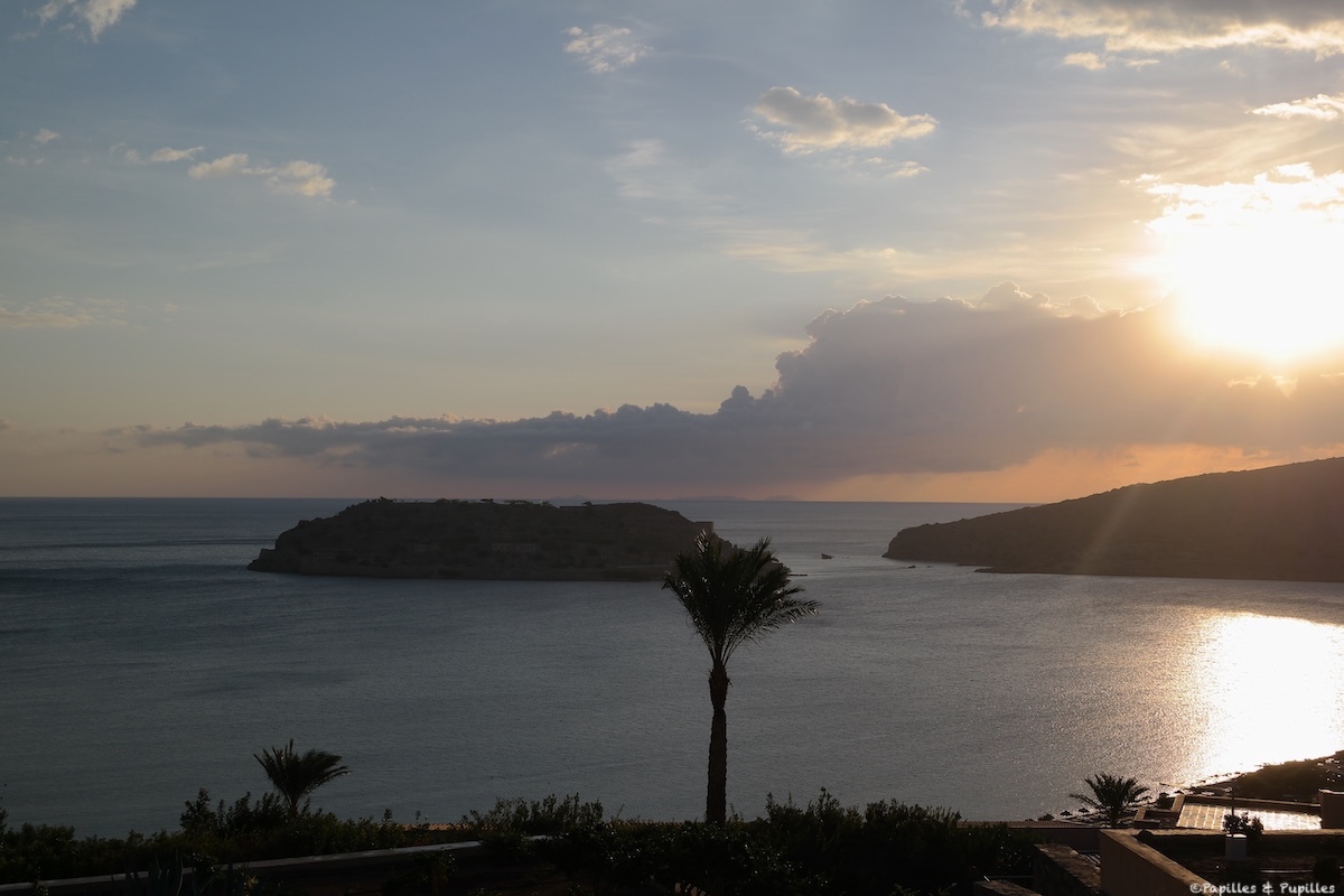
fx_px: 1605
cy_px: 448
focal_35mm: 43
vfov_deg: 31.2
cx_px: 672
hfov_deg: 45.4
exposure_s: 1/500
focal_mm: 28
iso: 100
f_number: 8
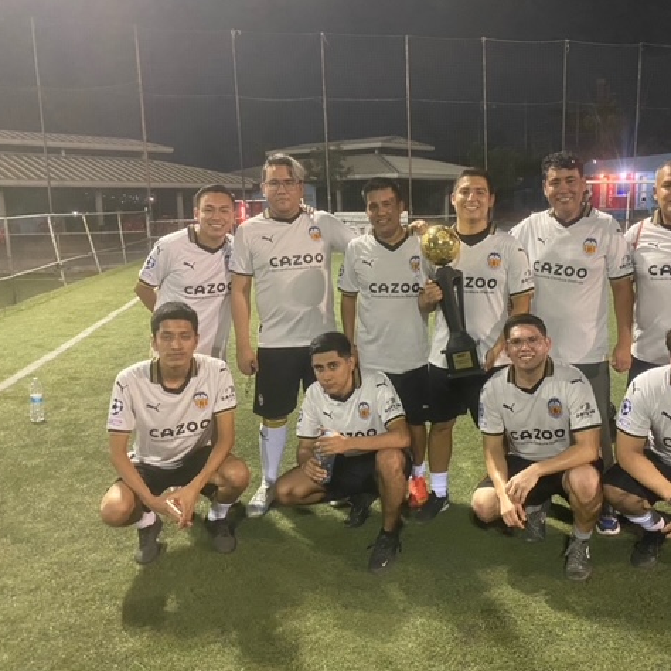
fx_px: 680
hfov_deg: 51.8
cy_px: 334
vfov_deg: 52.5
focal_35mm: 31
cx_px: 435
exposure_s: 1/30
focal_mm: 4.25
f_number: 1.8
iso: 800
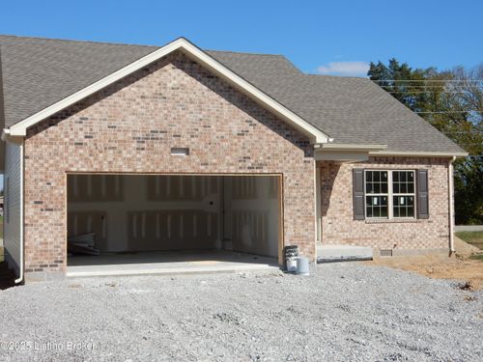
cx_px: 242
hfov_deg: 37.5
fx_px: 712
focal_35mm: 51
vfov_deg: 28.6
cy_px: 181
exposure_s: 1/1250
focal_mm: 9
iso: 125
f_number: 4.5
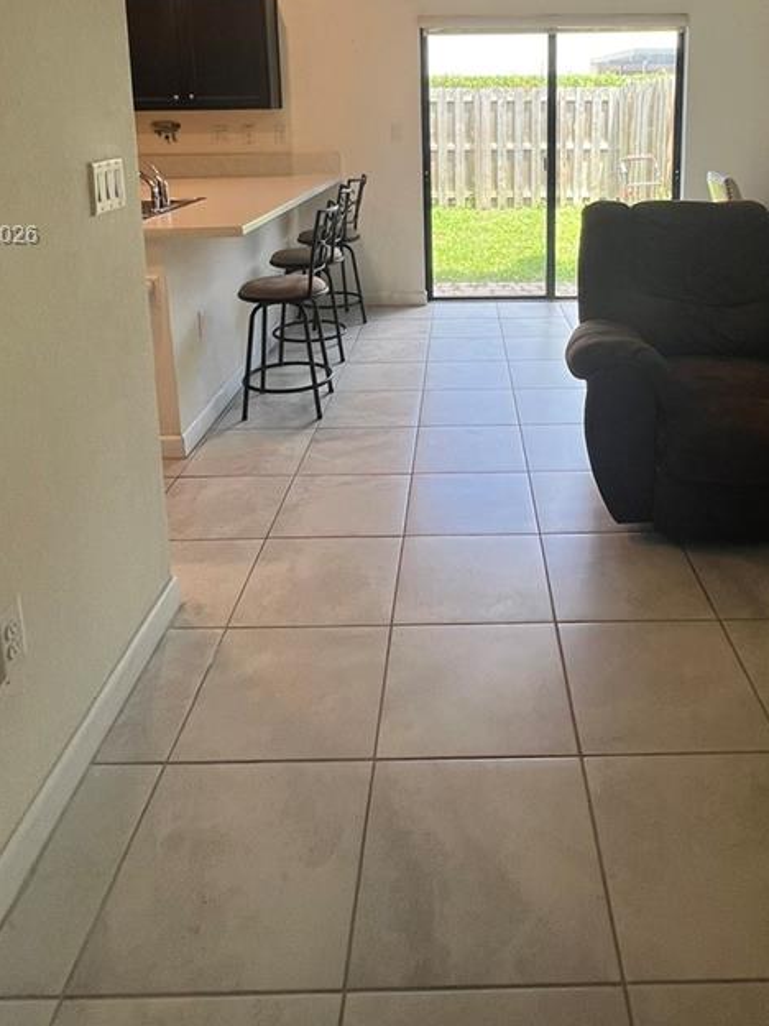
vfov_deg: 64.5
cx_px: 473
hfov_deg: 54.4
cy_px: 237
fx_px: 741
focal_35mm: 25
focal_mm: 1.57
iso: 80
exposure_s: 1/120
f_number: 1.8
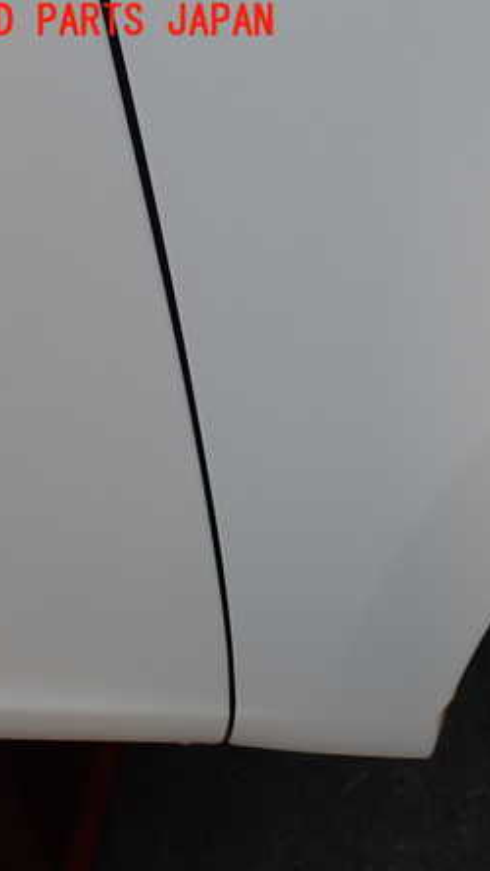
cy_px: 439
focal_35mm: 56
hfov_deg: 20.7
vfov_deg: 37.2
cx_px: 506
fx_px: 1293
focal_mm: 6.83
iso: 100
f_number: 3.5
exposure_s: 1/200
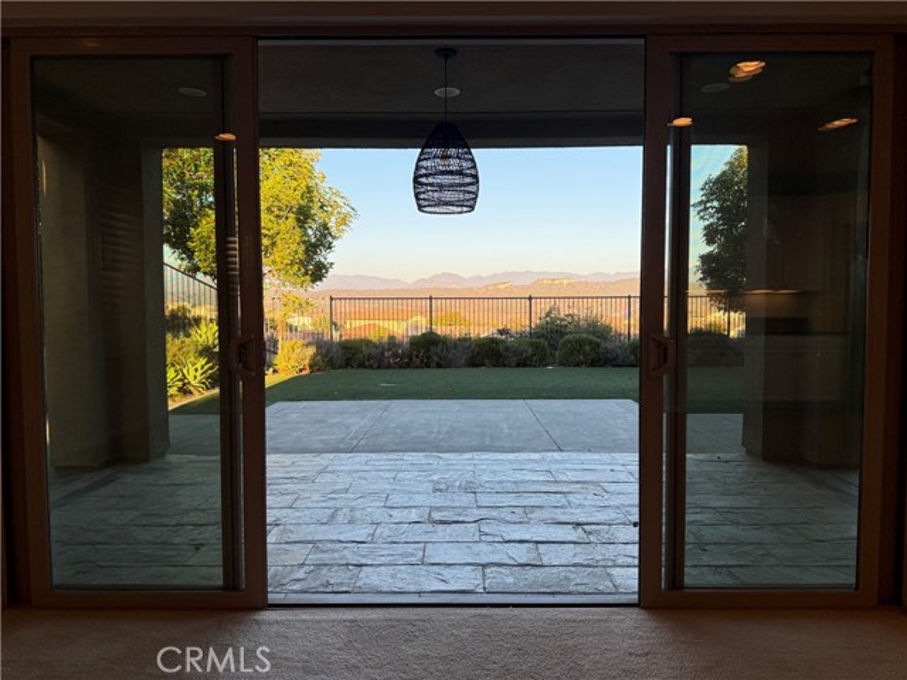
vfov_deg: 56.8
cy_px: 340
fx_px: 629
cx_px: 454
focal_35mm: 24
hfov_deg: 71.6
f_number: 1.78
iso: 100
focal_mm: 6.76
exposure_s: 1/849
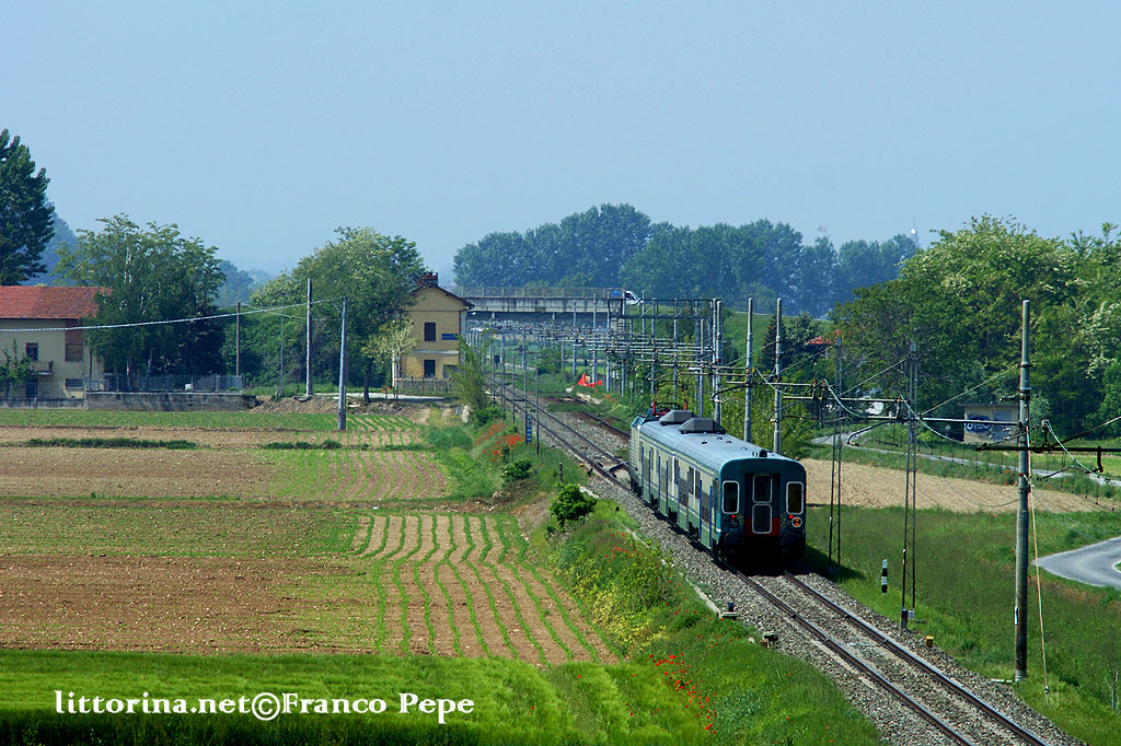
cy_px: 373
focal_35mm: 315
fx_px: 9805
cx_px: 560
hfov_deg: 6.5
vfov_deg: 4.4
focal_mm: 210
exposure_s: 1/640
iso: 200
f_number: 6.3
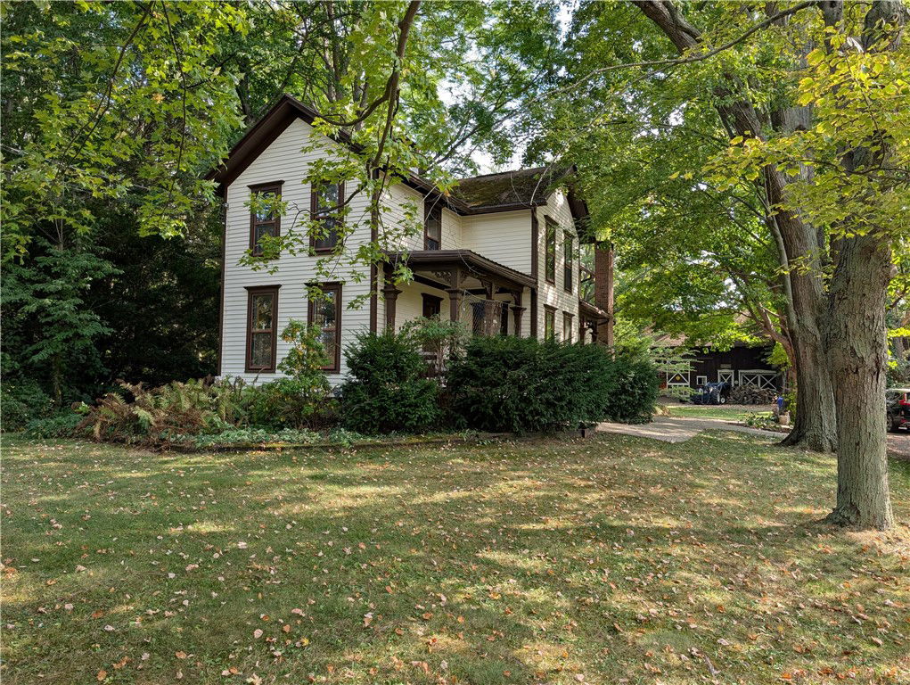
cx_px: 455
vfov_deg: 56.9
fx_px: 632
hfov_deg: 71.5
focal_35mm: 24
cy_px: 342
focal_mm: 6.9
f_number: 1.68
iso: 30
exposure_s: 1/143
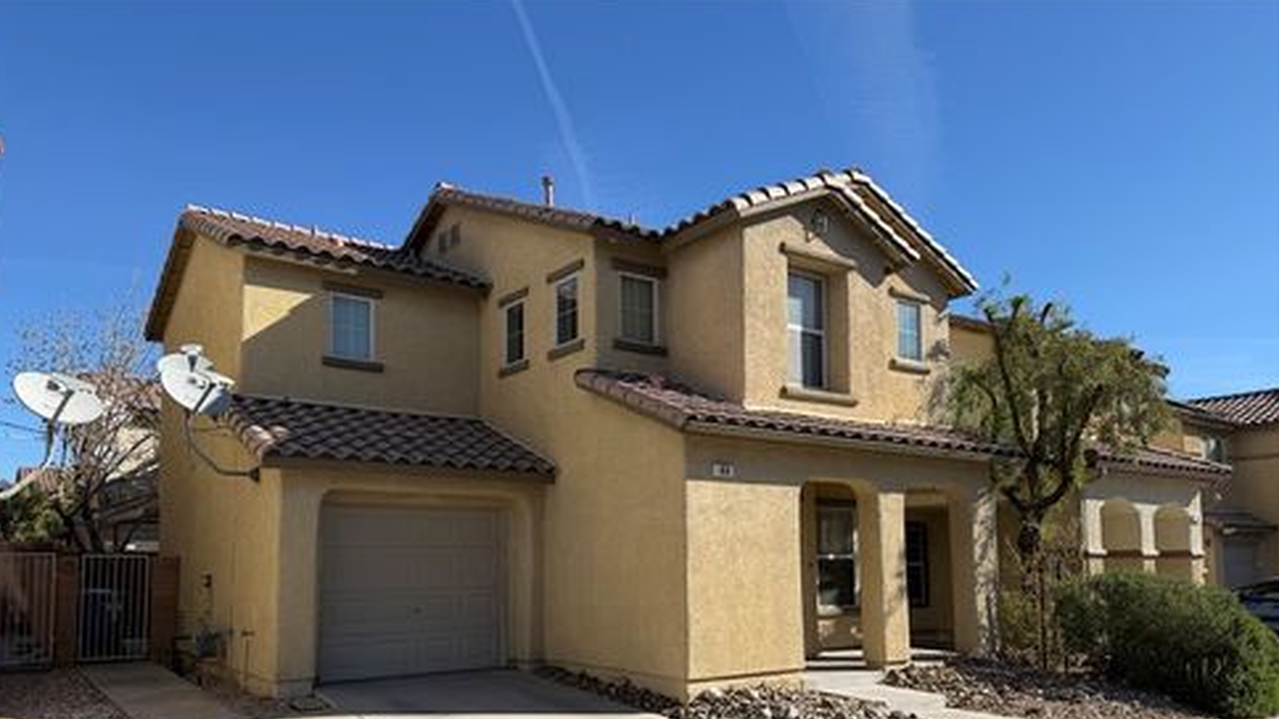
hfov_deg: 69.9
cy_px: 488
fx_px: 915
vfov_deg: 42.2
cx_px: 624
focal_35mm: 27
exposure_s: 1/4975
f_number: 1.78
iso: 80
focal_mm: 6.76
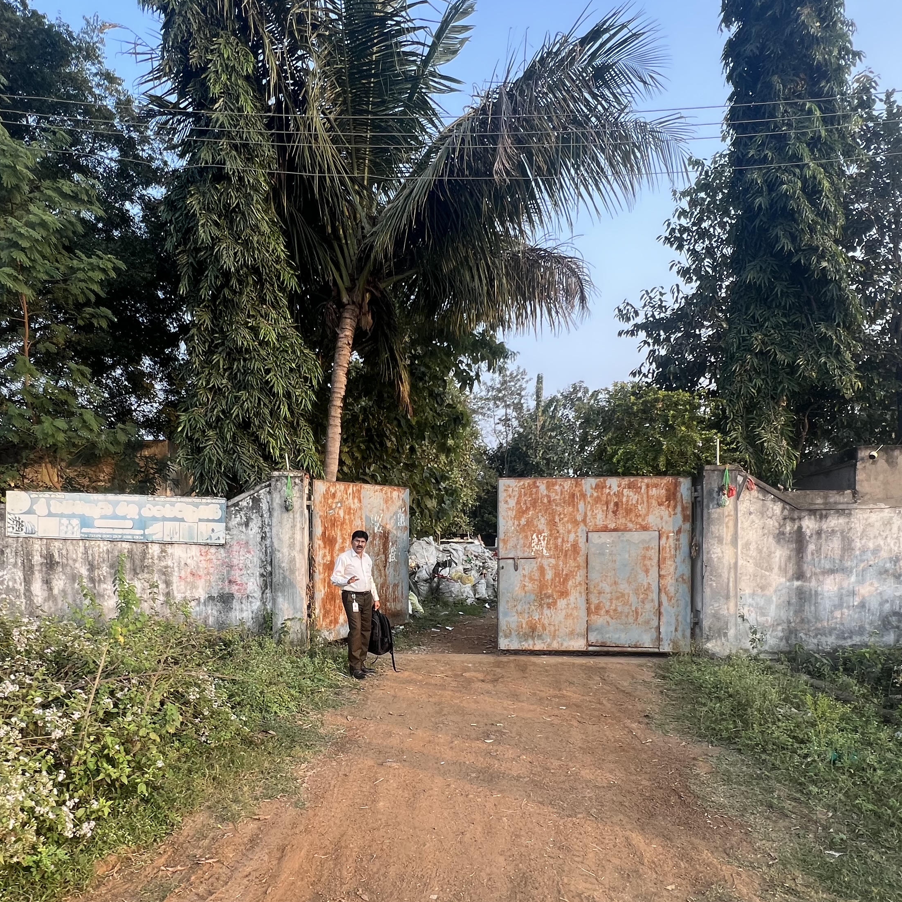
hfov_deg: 71.8
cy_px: 538
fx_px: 619
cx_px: 389
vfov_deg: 71.4
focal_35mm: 21
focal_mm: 1.57
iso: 32
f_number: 1.8
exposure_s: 1/222
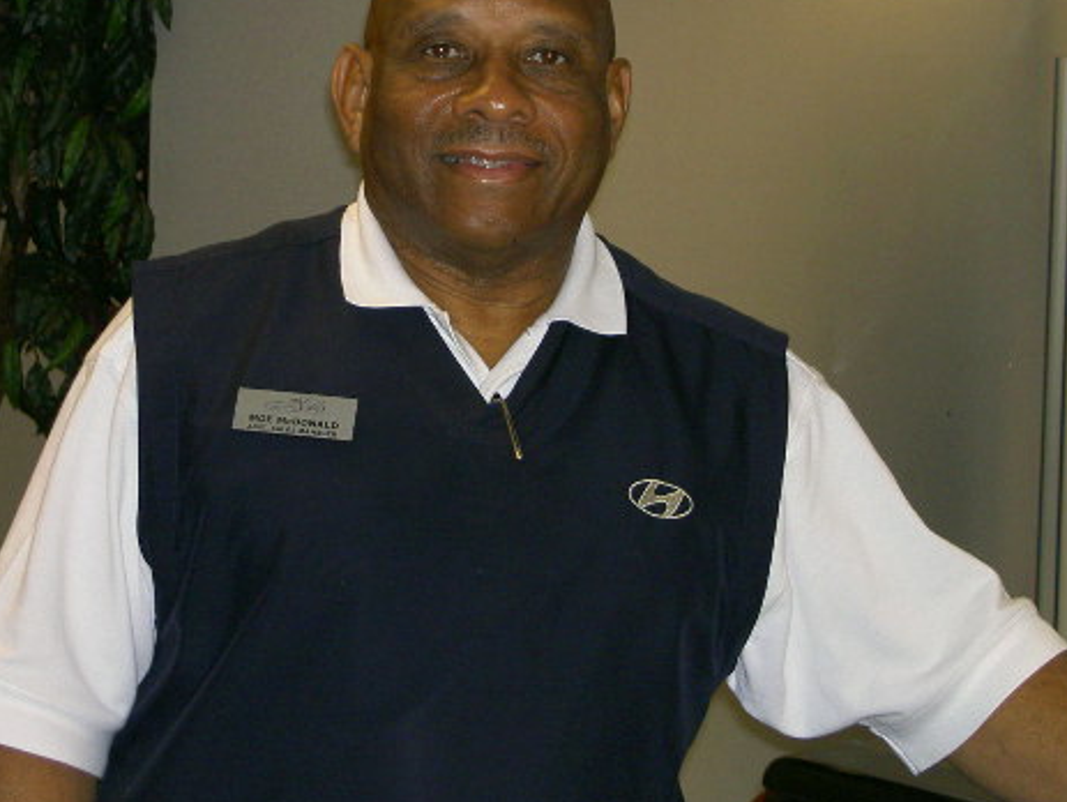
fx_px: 3578
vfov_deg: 12.8
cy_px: 297
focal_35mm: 116
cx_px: 470
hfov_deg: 17.0
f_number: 4.1
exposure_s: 1/80
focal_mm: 17.4
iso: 100
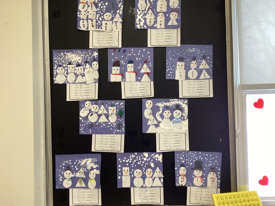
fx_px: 246
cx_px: 138
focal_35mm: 31
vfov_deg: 45.4
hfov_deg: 58.4
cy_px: 103
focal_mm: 3.3
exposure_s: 1/60
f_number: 2.4
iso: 320
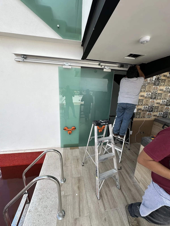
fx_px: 92
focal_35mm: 14
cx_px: 85
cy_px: 113
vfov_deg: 102.1
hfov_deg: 85.7
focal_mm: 2.22
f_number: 2.2
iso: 40
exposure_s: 1/567
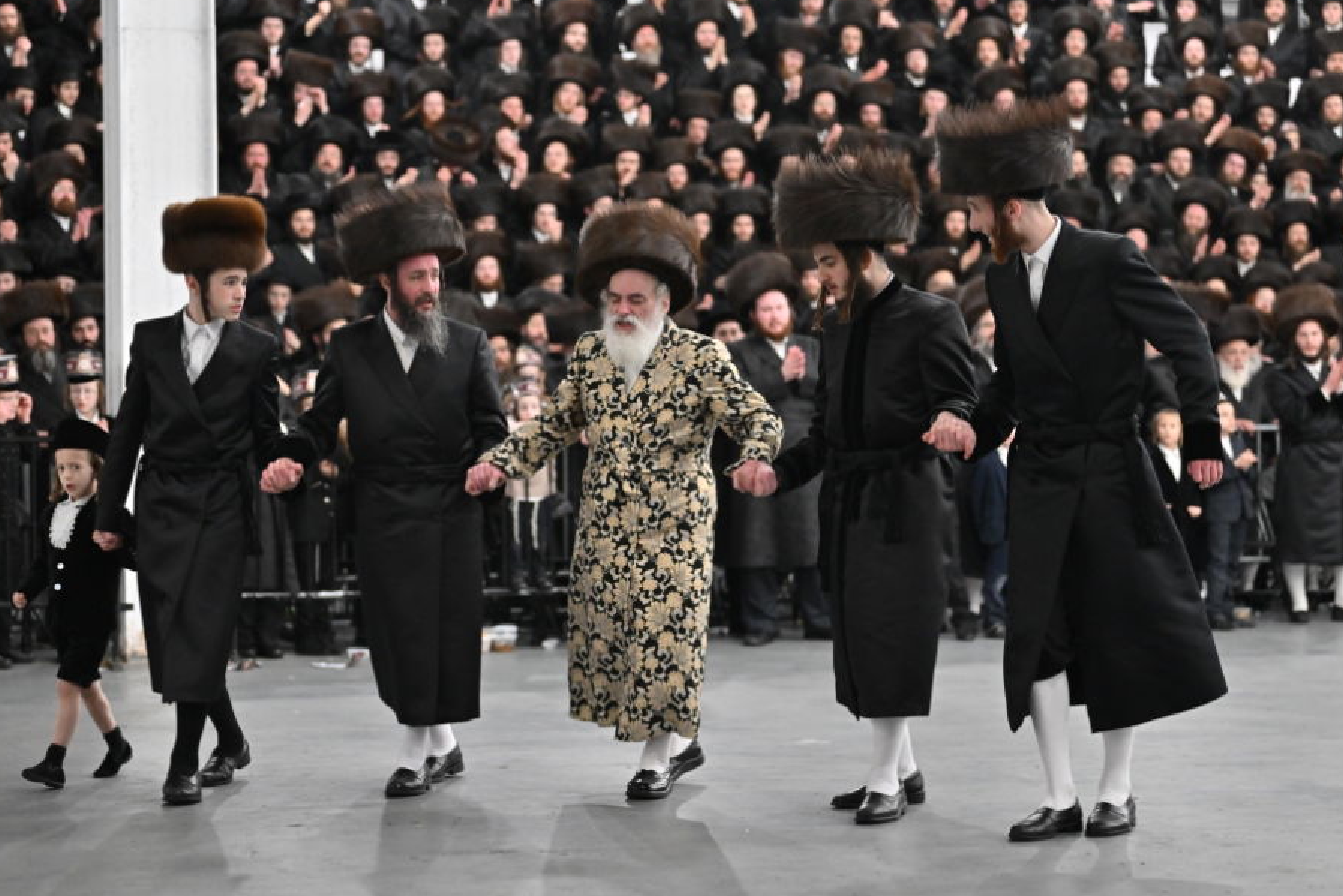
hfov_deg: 25.3
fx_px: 2985
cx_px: 631
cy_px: 477
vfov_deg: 17.1
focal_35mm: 80
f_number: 2.8
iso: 1600
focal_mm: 70
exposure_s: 1/320
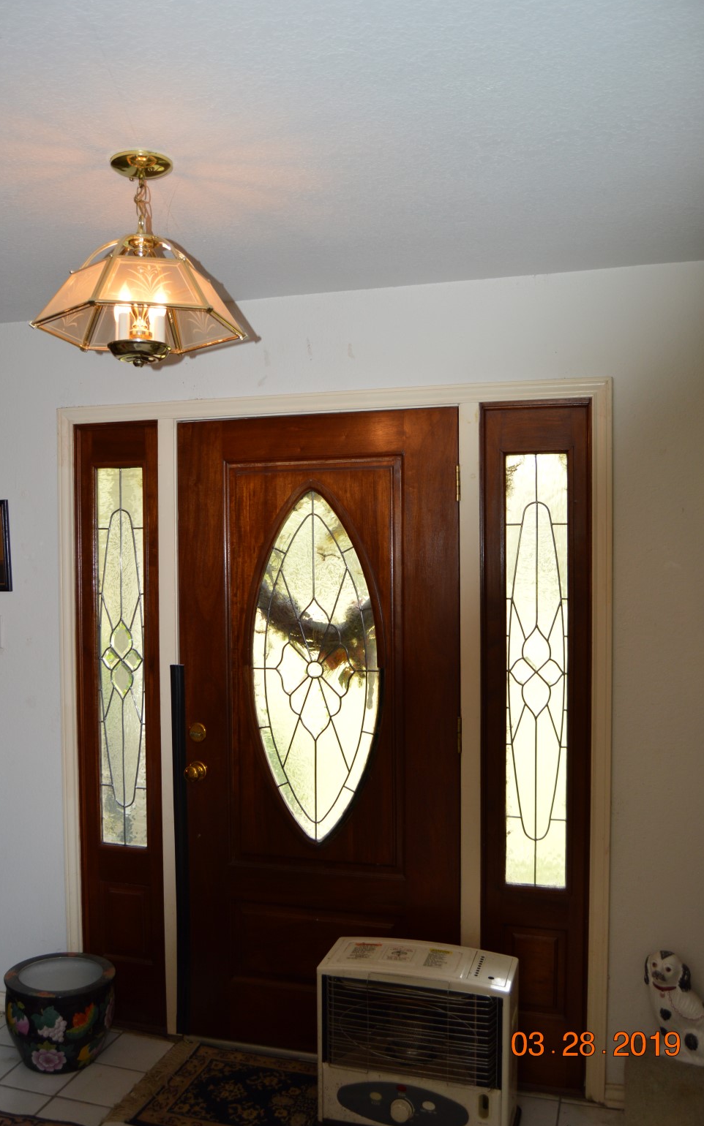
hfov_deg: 43.1
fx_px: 891
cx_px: 333
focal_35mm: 29
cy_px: 575
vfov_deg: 64.6
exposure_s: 1/125
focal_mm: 18
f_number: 4
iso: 250
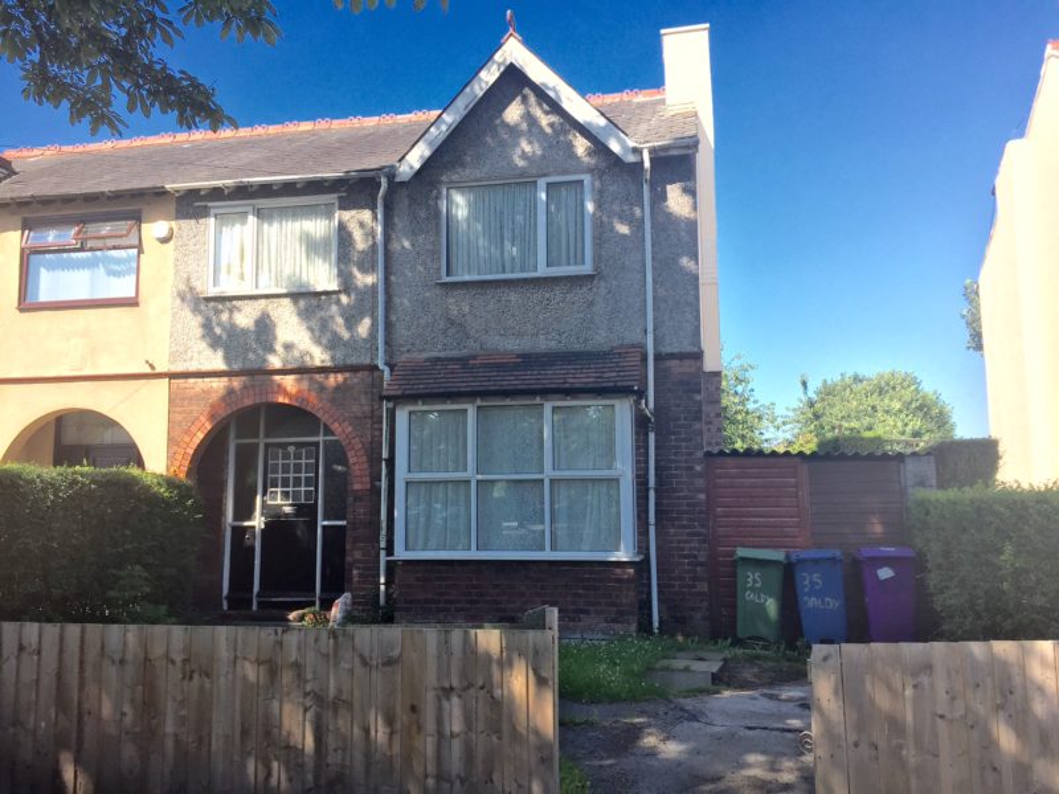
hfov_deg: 61.7
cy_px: 397
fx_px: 887
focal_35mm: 29
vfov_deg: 48.2
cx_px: 530
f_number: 2.2
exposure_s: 1/1099
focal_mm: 4.15
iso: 32
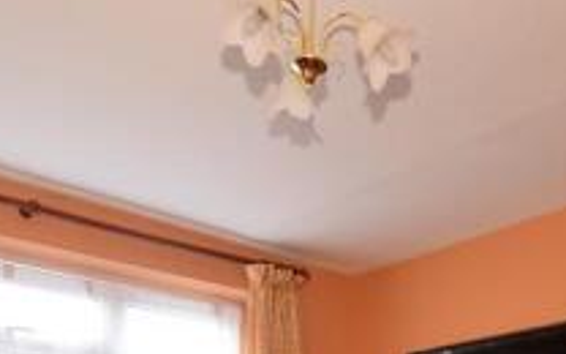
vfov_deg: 22.8
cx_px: 302
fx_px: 740
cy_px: 501
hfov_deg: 41.8
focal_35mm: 48
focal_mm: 10
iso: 200
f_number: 4.5
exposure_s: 1/15
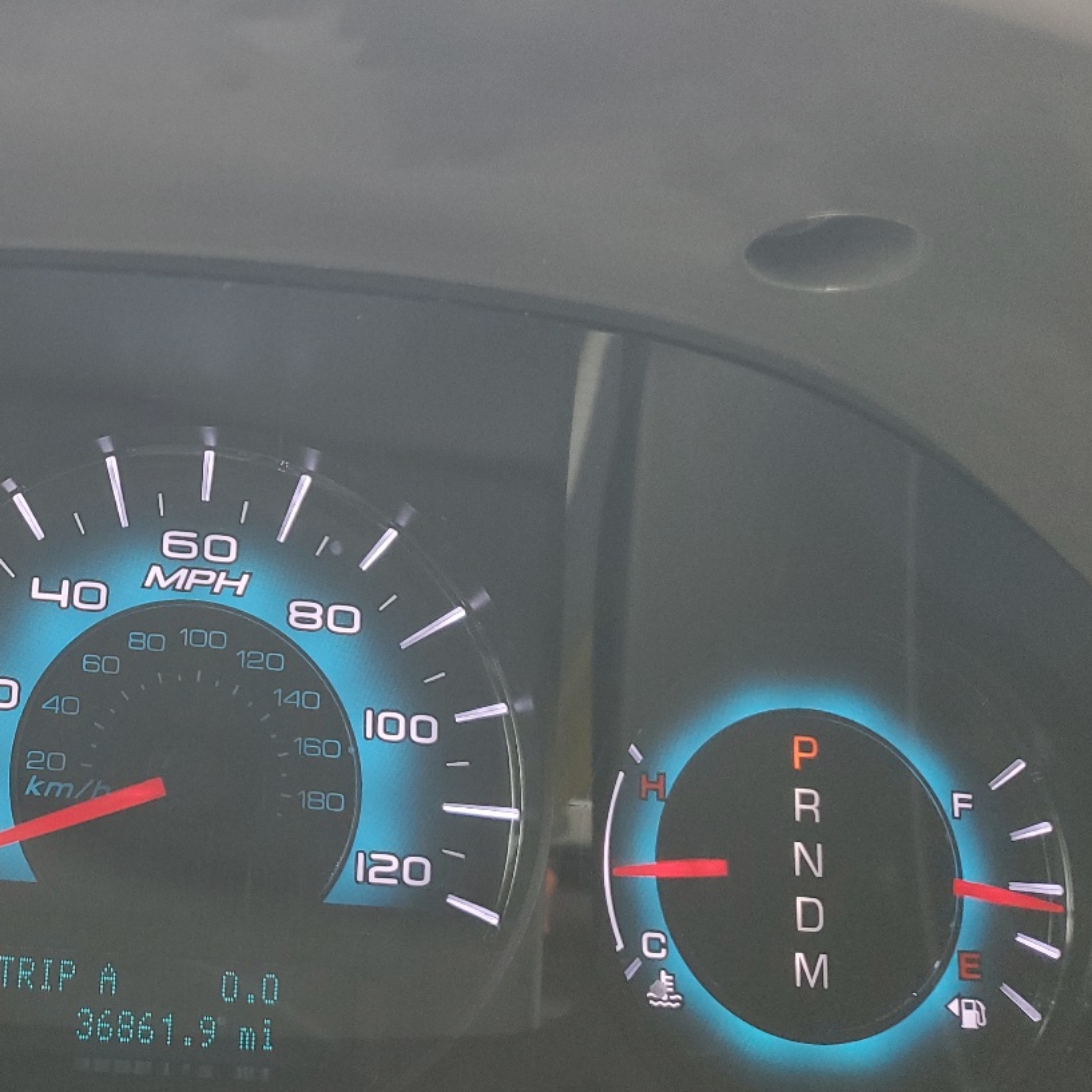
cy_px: 457
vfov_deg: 37.5
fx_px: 1606
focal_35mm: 45
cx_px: 107
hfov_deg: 35.3
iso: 90
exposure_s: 1/120
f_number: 1.5
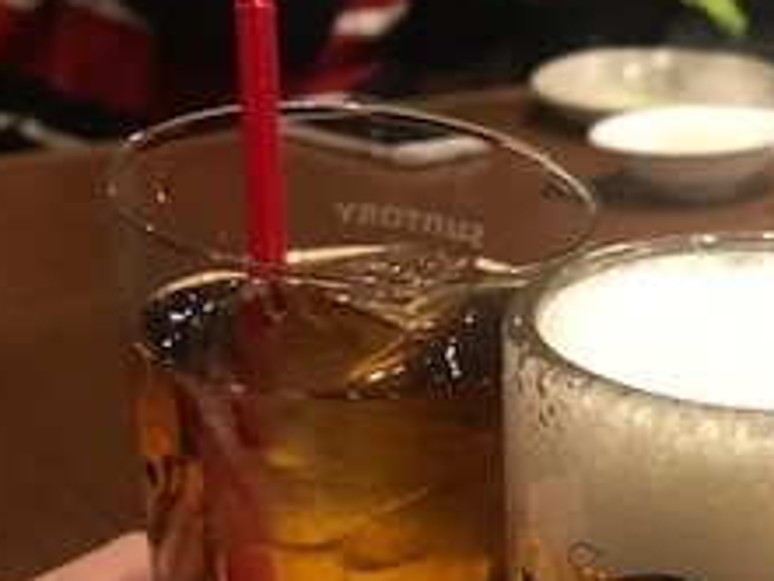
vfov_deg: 17.9
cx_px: 763
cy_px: 539
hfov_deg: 23.2
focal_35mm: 81
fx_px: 1812
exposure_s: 1/11
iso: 100
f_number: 1.8
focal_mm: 3.99
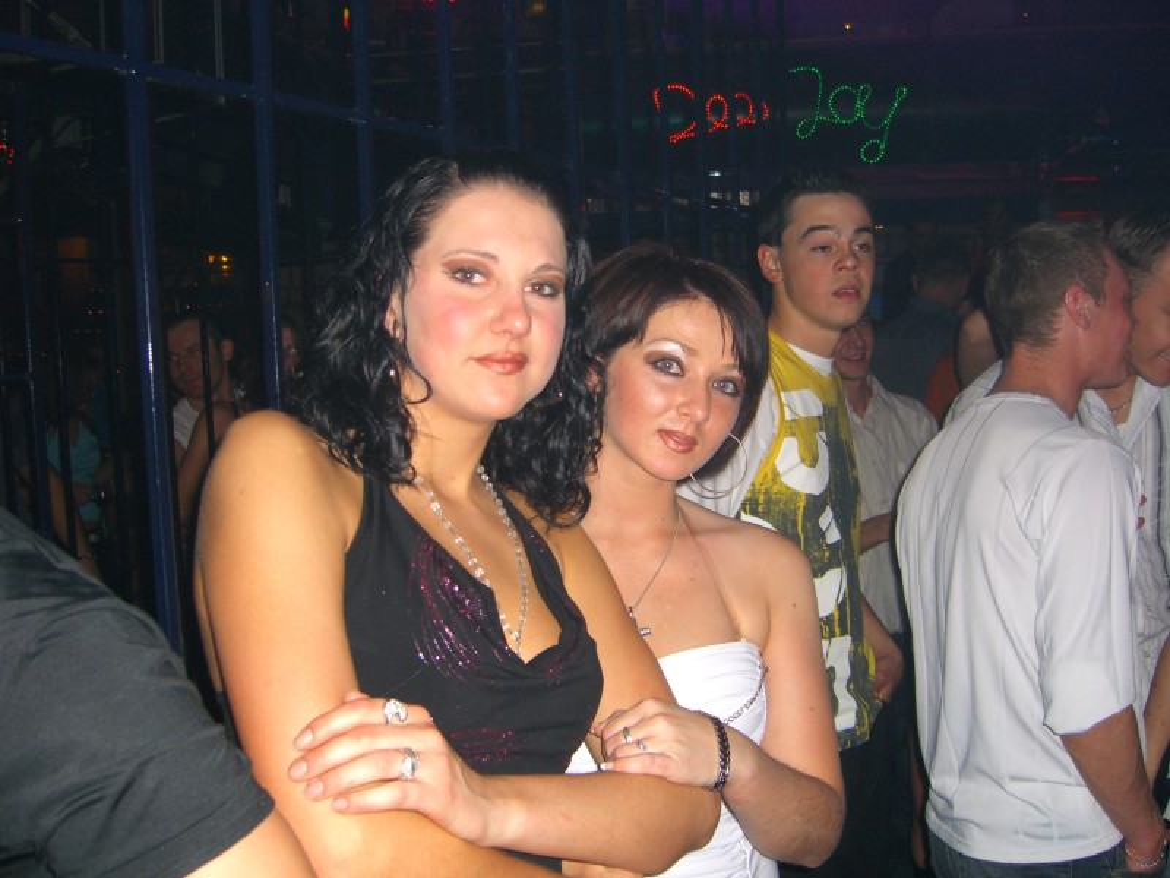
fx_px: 1284
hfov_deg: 49.0
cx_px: 585
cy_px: 439
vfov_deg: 37.7
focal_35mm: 38
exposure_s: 1/60
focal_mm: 7.9
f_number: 2.8
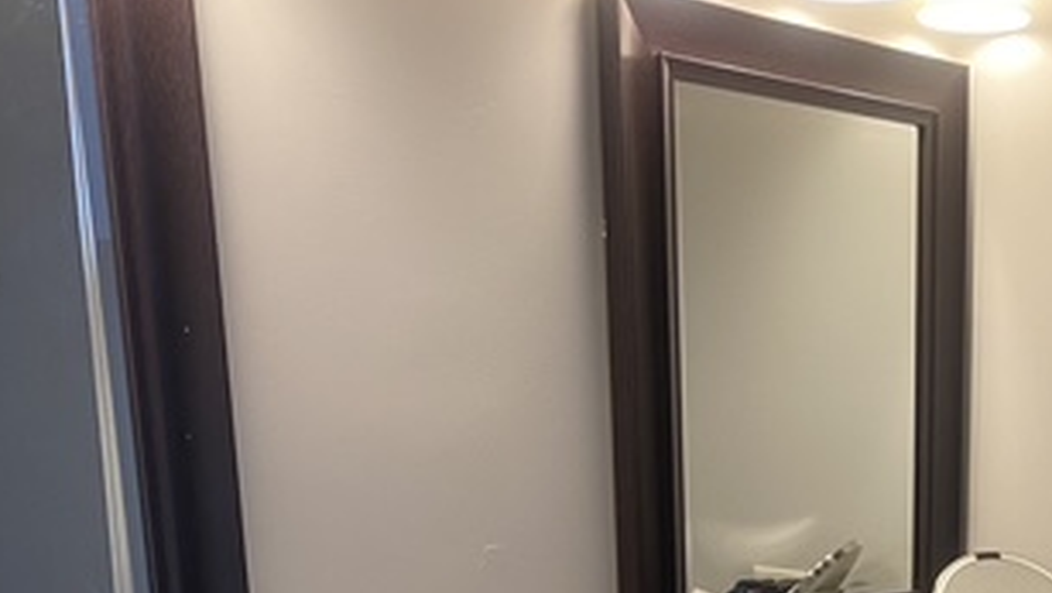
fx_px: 1647
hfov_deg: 34.1
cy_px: 792
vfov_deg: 18.8
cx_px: 881
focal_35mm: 59
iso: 125
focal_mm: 4.25
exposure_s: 1/60
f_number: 1.8
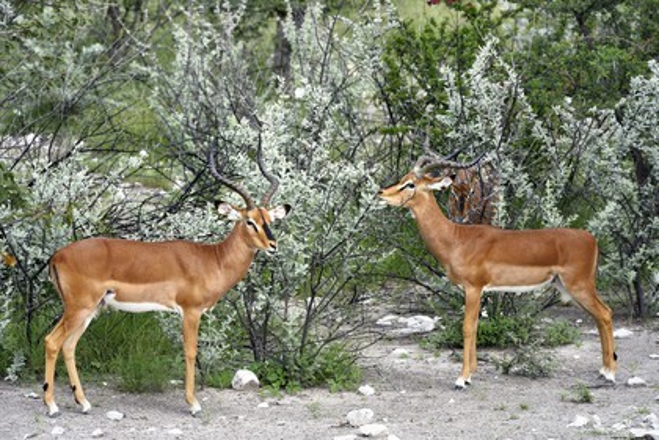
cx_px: 330
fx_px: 5125
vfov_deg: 4.9
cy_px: 220
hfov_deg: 7.4
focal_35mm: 280
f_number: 8
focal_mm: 280
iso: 400
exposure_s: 1/500
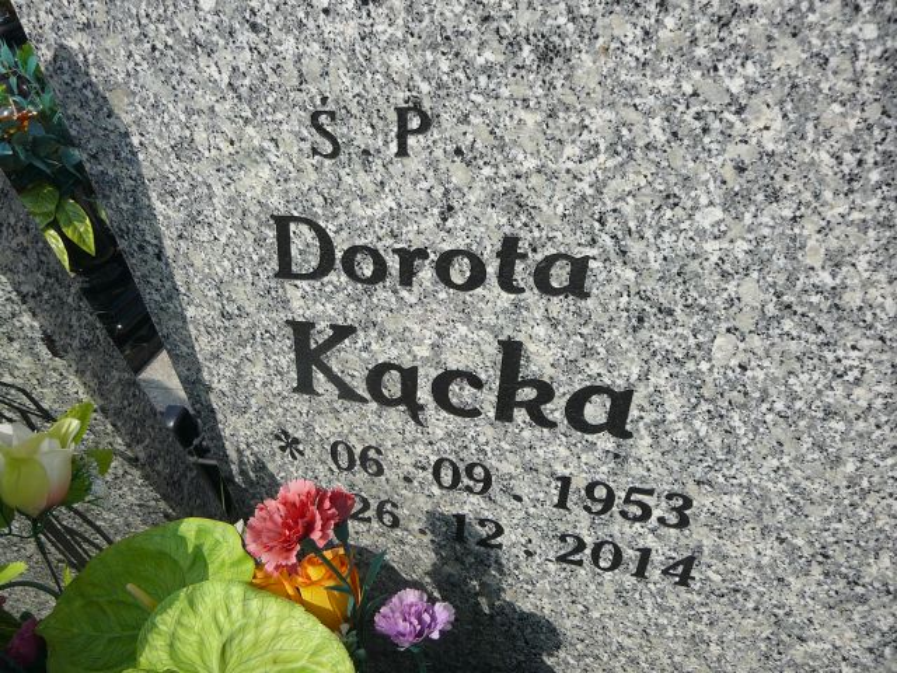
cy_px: 336
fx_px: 907
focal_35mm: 35
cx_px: 448
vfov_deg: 40.7
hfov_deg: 52.6
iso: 80
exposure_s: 1/640
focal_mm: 5.2
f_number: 5
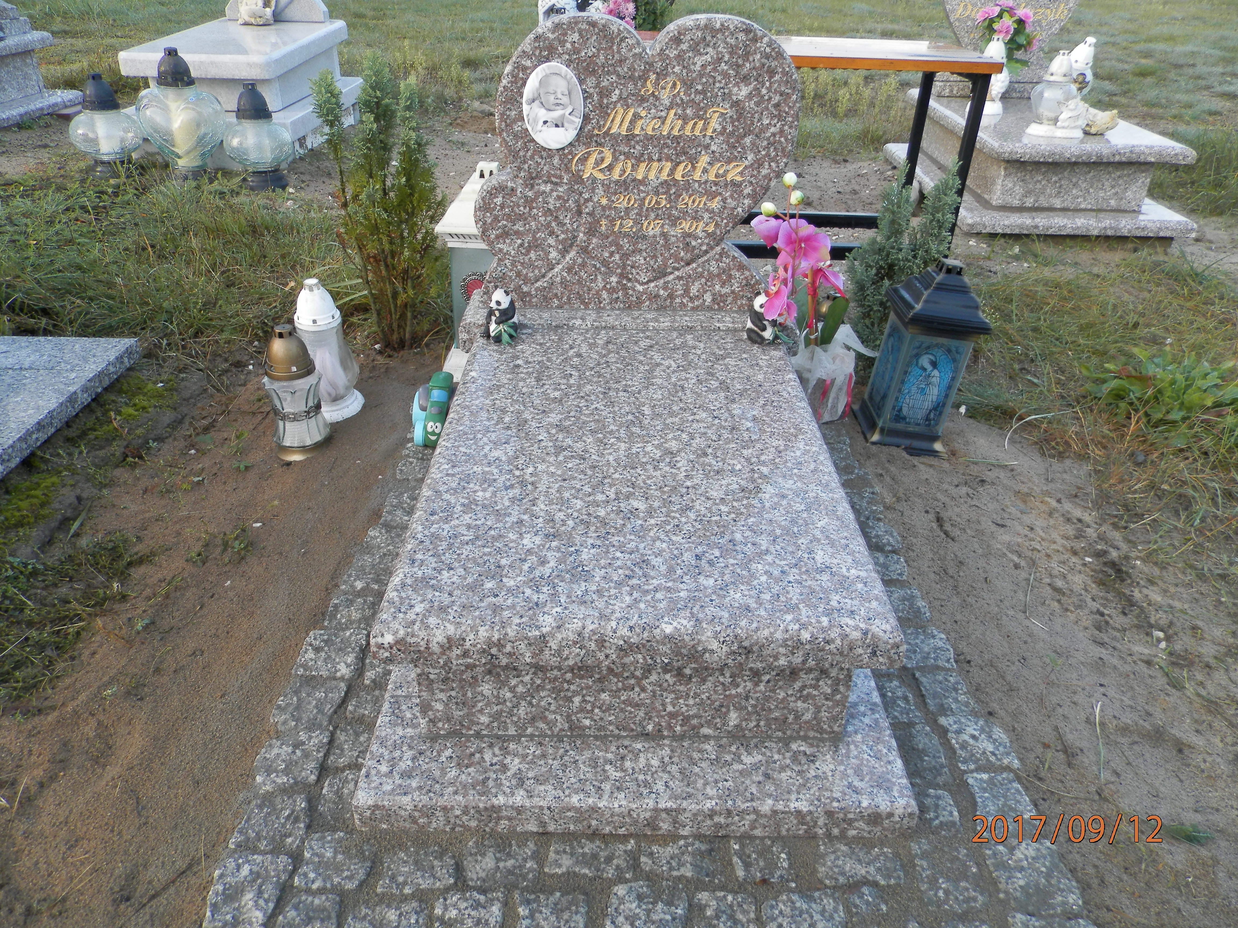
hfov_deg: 69.4
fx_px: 894
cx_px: 619
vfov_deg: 54.9
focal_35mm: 25
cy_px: 464
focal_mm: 4.5
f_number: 3.1
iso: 80
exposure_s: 1/50
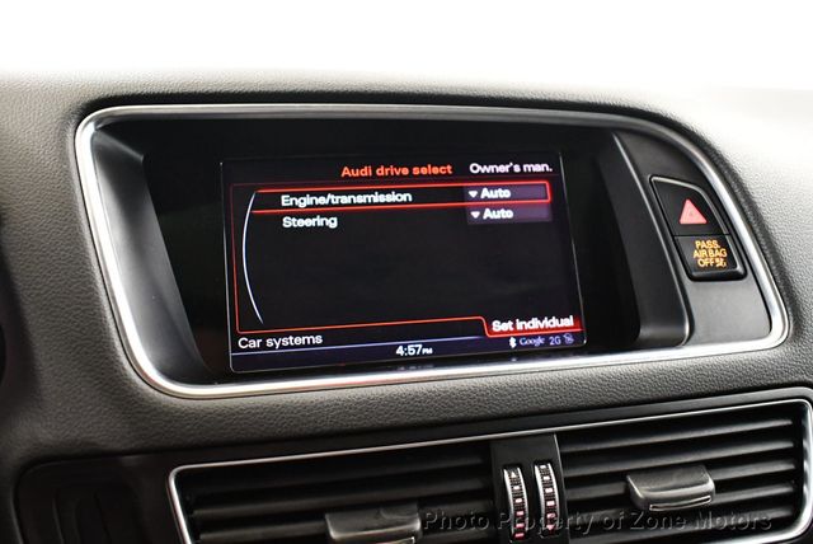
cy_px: 272
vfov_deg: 36.9
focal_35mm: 36
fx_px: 814
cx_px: 406
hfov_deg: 53.1
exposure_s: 1/60
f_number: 3.5
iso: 4000
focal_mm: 18
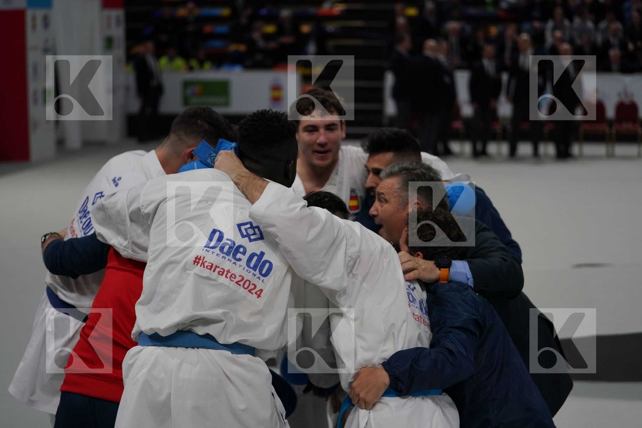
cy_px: 214
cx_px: 321
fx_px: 1248
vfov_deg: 19.5
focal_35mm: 70
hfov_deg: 28.8
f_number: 2.8
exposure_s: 1/500
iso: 400
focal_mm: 70
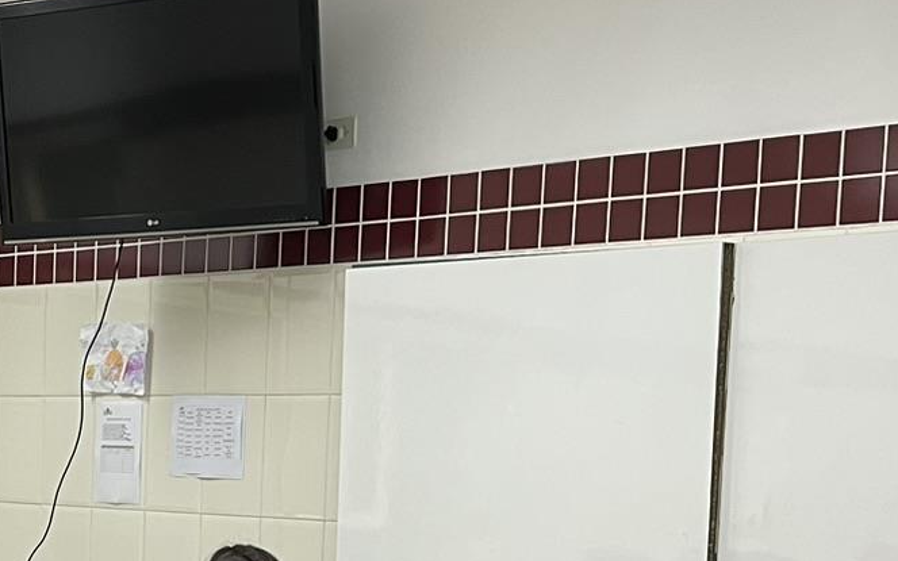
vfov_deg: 14.8
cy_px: 676
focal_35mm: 85
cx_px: 230
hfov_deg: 24.1
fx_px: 2080
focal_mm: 5.1
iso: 80
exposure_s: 1/60
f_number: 1.6
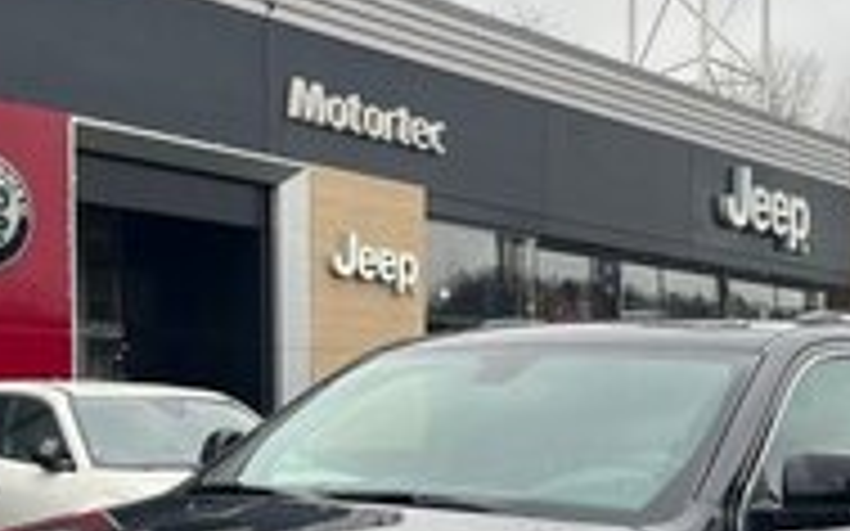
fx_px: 1644
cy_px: 468
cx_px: 450
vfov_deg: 18.1
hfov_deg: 29.0
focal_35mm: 71
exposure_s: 1/121
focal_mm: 5.1
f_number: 1.6
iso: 64
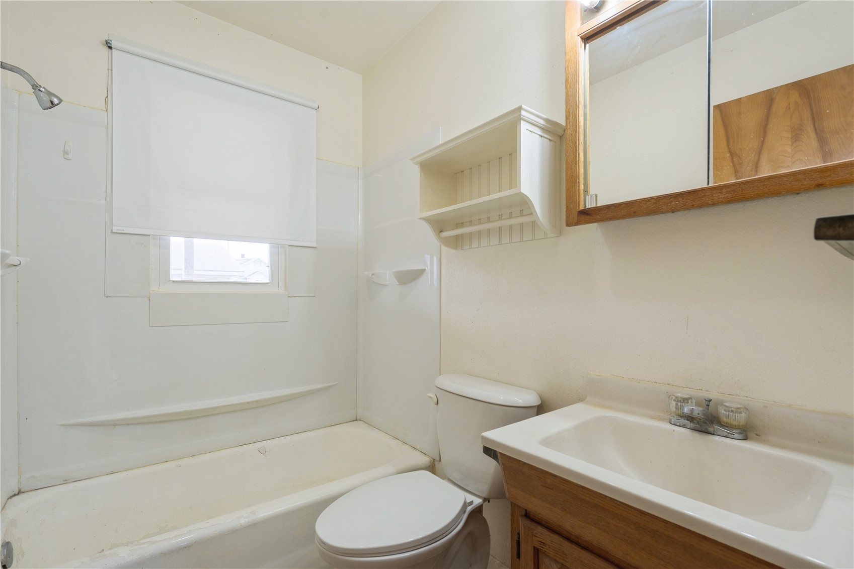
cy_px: 284
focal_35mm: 16
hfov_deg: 96.7
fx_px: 379
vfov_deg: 73.7
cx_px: 427
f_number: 8
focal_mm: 16
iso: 400
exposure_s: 1/50
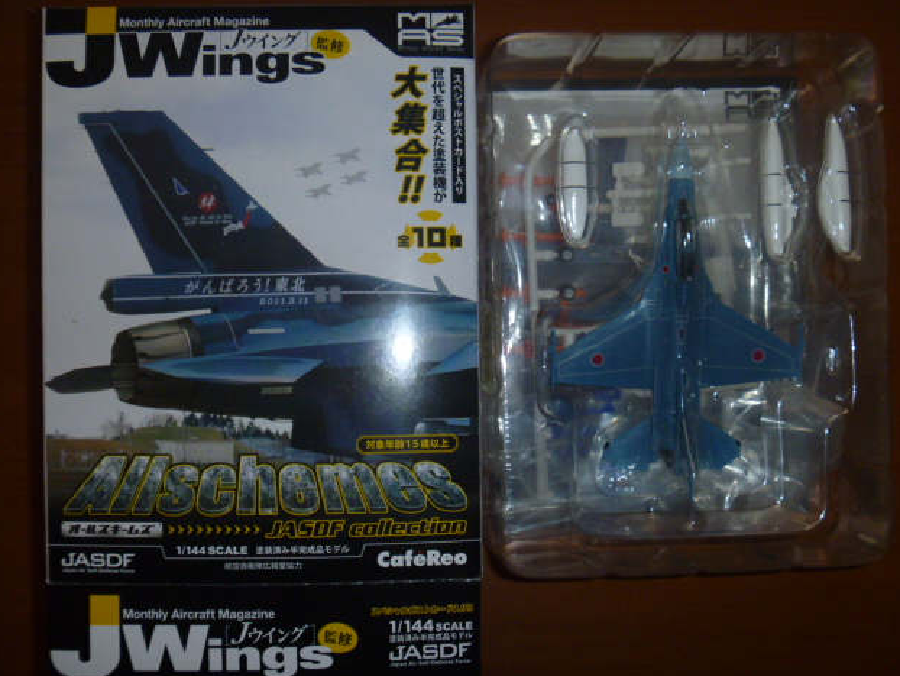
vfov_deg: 39.7
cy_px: 346
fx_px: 936
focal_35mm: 36
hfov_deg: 51.3
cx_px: 456
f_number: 3.5
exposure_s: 1/30
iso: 200
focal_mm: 6.3
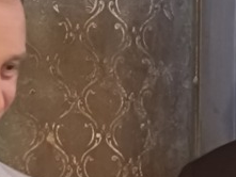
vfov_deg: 10.6
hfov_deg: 14.2
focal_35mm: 139
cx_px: 97
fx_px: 948
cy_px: 181
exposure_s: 1/33.3
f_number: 1.65
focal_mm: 6.14
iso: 1295
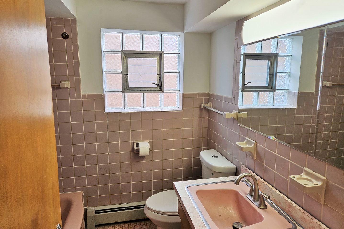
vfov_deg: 53.1
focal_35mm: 24
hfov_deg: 73.7
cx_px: 172
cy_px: 109
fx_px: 229
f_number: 1.8
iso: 25
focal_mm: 5.4
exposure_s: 1/127
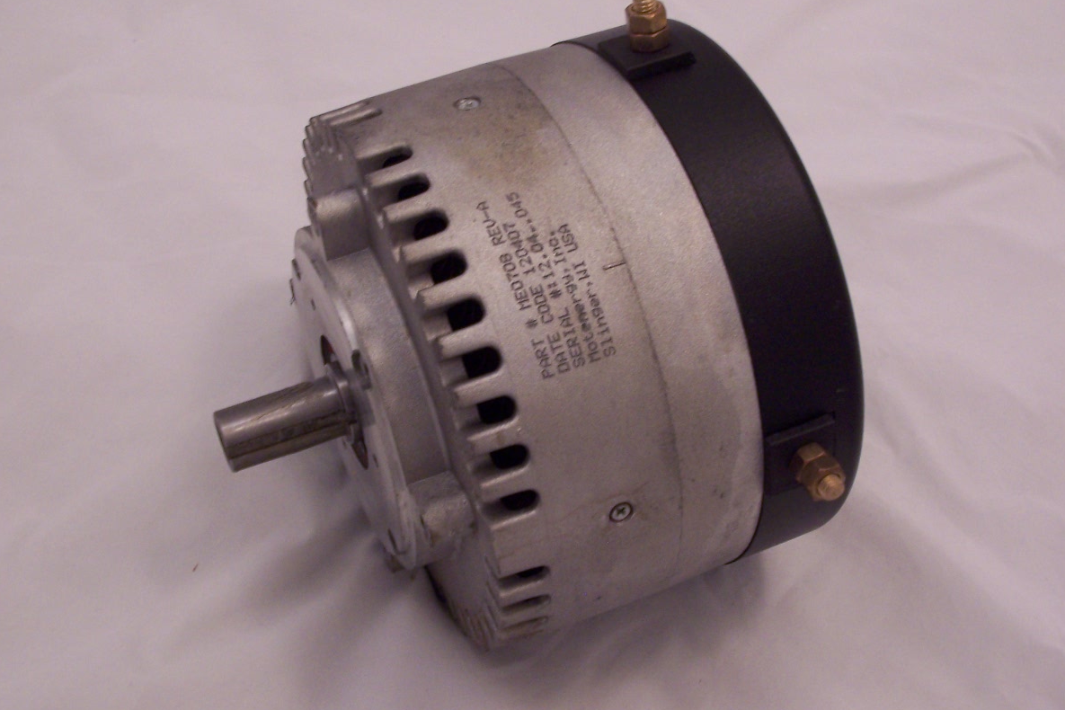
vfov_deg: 23.0
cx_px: 537
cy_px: 342
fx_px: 1745
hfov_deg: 33.9
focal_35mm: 59
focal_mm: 9.3
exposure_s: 1/10
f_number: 3.2
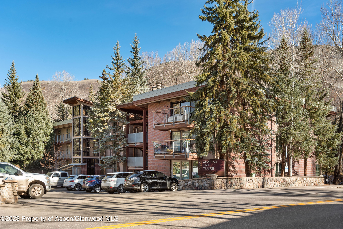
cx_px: 172
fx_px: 334
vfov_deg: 37.9
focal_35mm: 35
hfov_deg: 54.4
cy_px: 114
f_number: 7.1
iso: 100
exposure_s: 1/30
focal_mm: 35
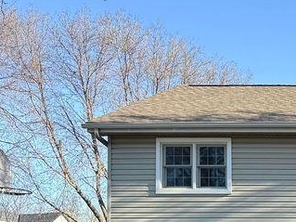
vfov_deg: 17.9
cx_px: 457
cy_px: 288
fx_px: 658
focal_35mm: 77
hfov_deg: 21.0
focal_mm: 6.76
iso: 80
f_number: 1.78
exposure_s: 1/1131
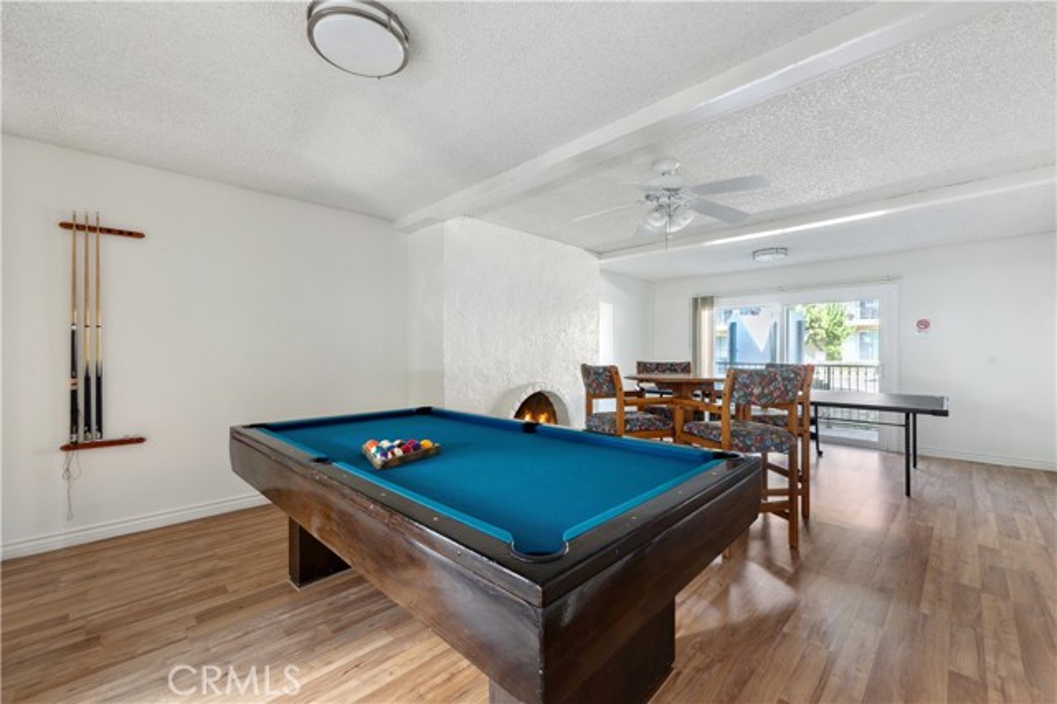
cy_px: 352
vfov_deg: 81.1
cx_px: 528
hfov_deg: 104.3
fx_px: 411
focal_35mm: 14
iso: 100
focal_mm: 14
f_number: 9
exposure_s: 1/3
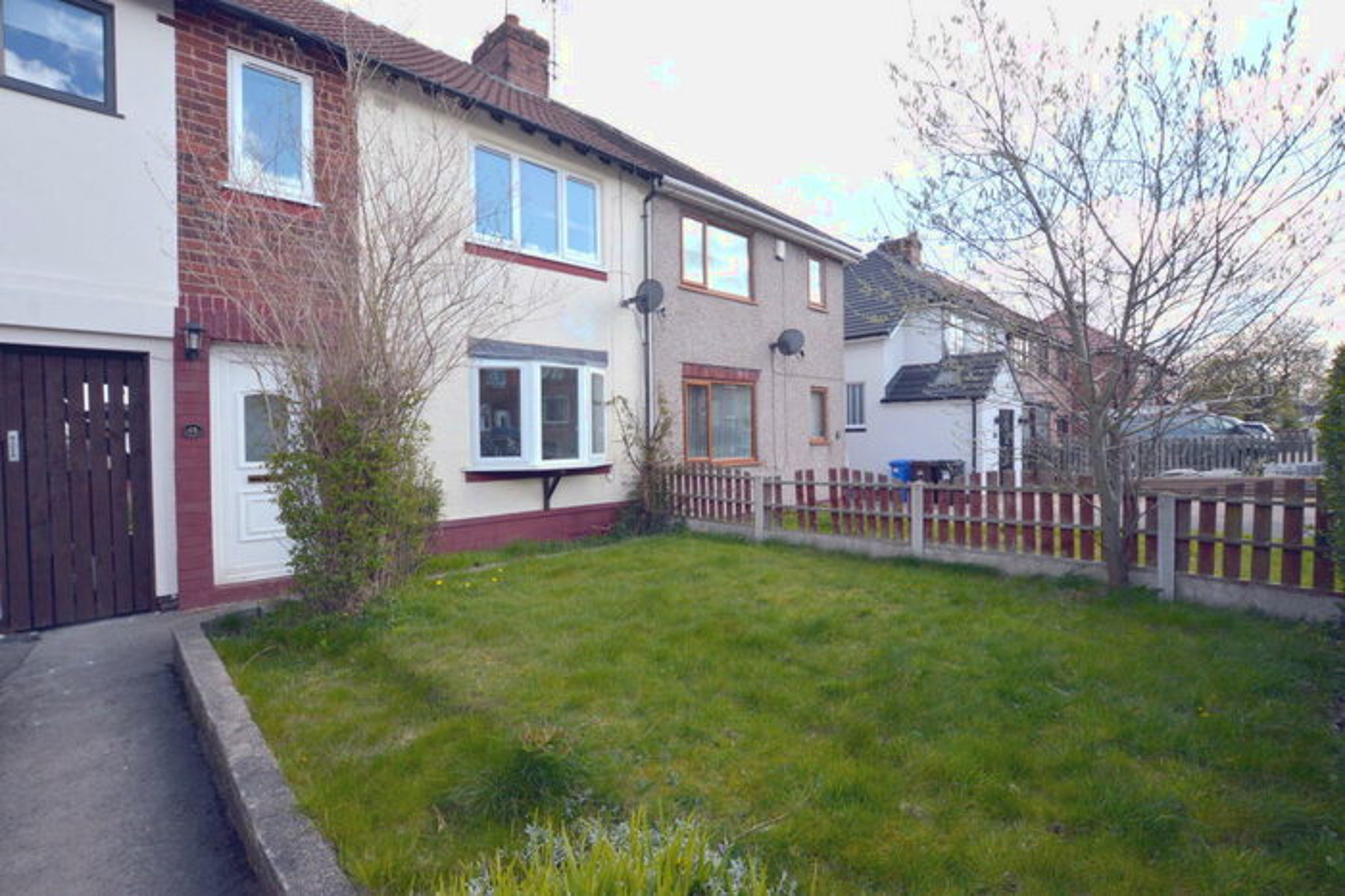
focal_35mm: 15
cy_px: 448
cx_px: 672
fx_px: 560
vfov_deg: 77.3
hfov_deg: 100.4
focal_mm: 10
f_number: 10
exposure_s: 1/320
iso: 400
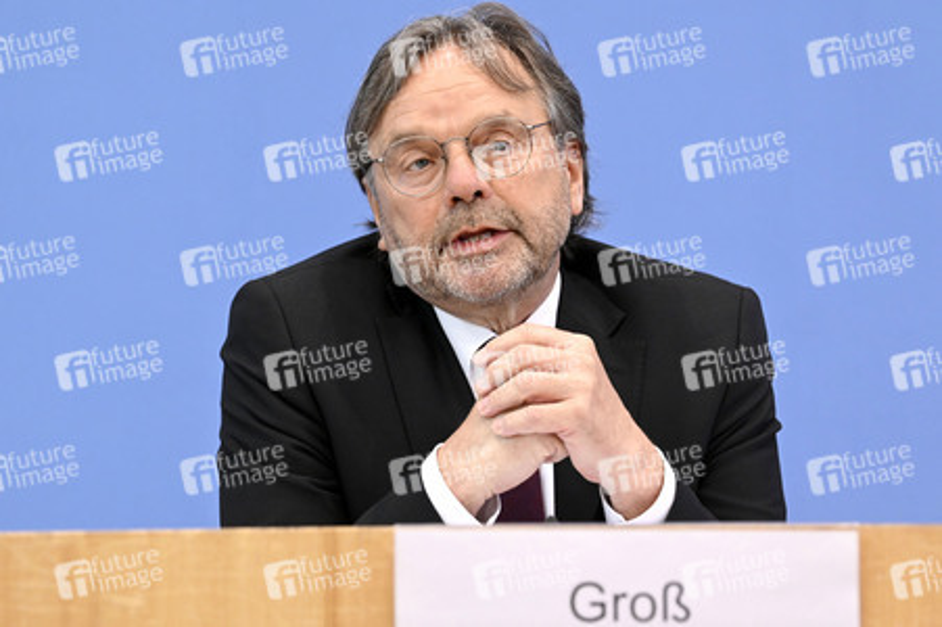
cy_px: 314
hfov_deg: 17.1
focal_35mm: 120
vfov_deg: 11.4
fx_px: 3138
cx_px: 471
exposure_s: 1/640
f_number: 6.3
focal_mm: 120
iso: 5000
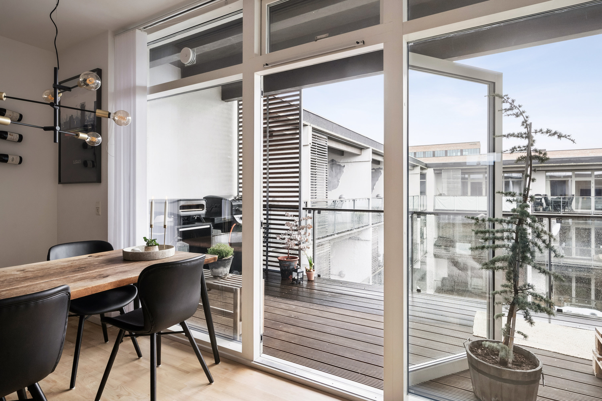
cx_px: 301
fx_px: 318
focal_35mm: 19
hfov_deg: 86.9
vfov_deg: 64.6
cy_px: 200
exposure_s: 1/100
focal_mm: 19
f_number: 9
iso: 640
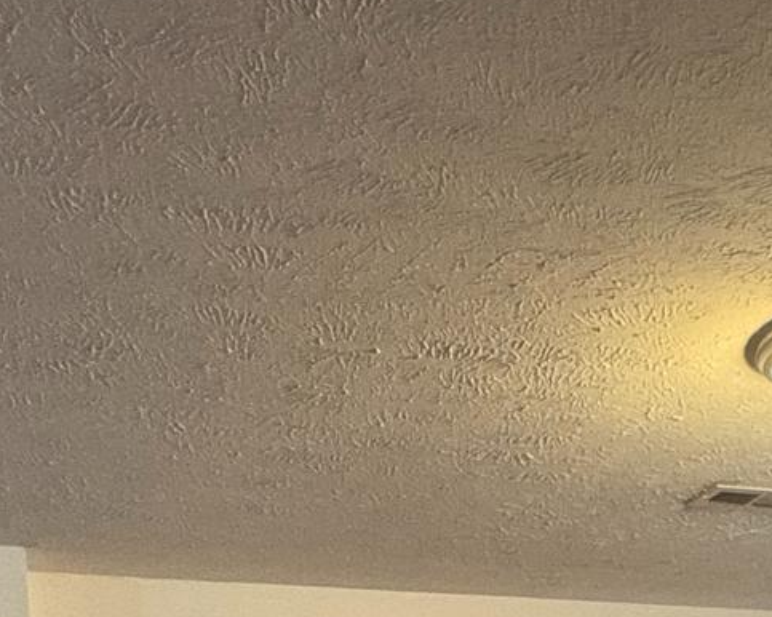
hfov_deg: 32.4
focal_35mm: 58
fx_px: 1325
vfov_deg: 20.3
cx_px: 470
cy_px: 1052
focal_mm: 2.22
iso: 640
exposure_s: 1/60
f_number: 2.2
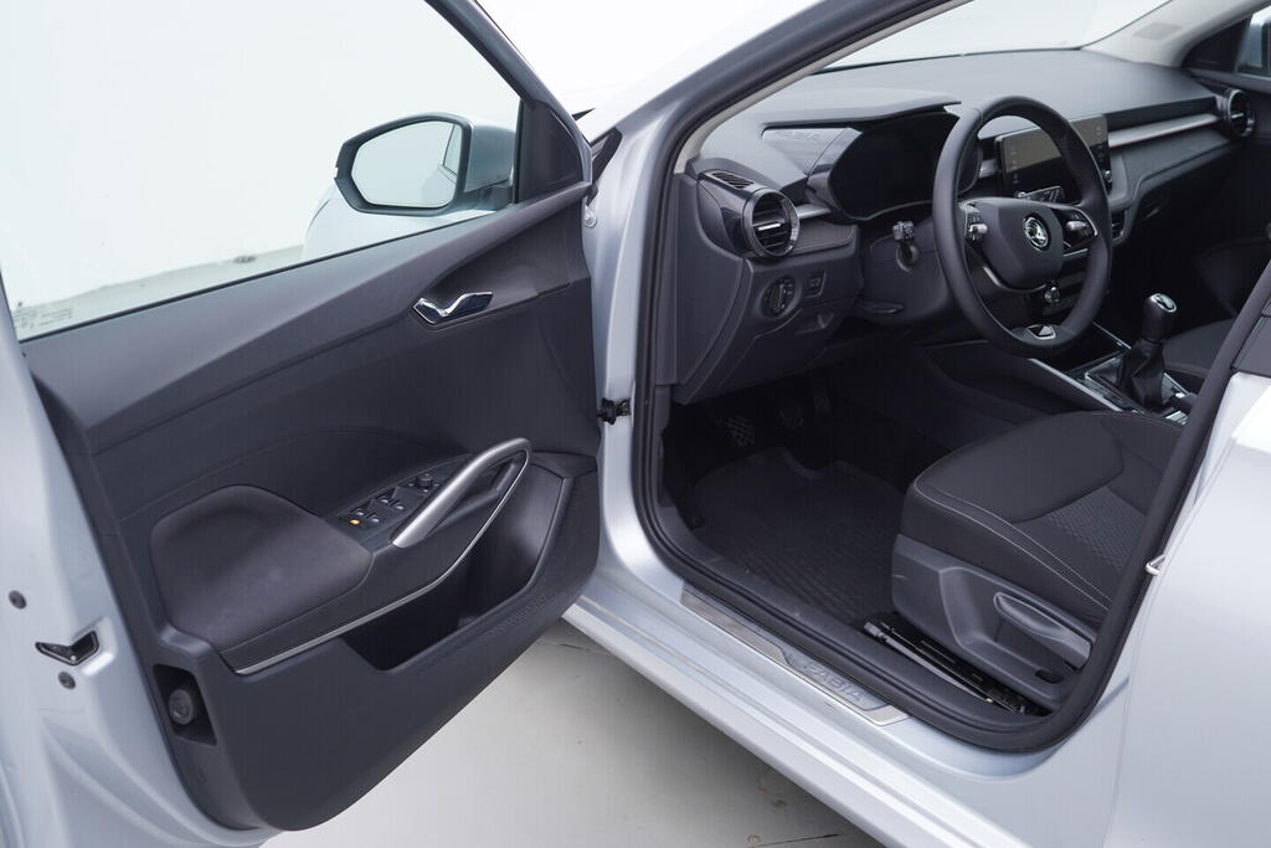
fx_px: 1271
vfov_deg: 36.9
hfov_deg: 53.1
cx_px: 636
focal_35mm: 36
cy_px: 424
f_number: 3.2
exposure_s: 1/50
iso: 125
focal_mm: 24
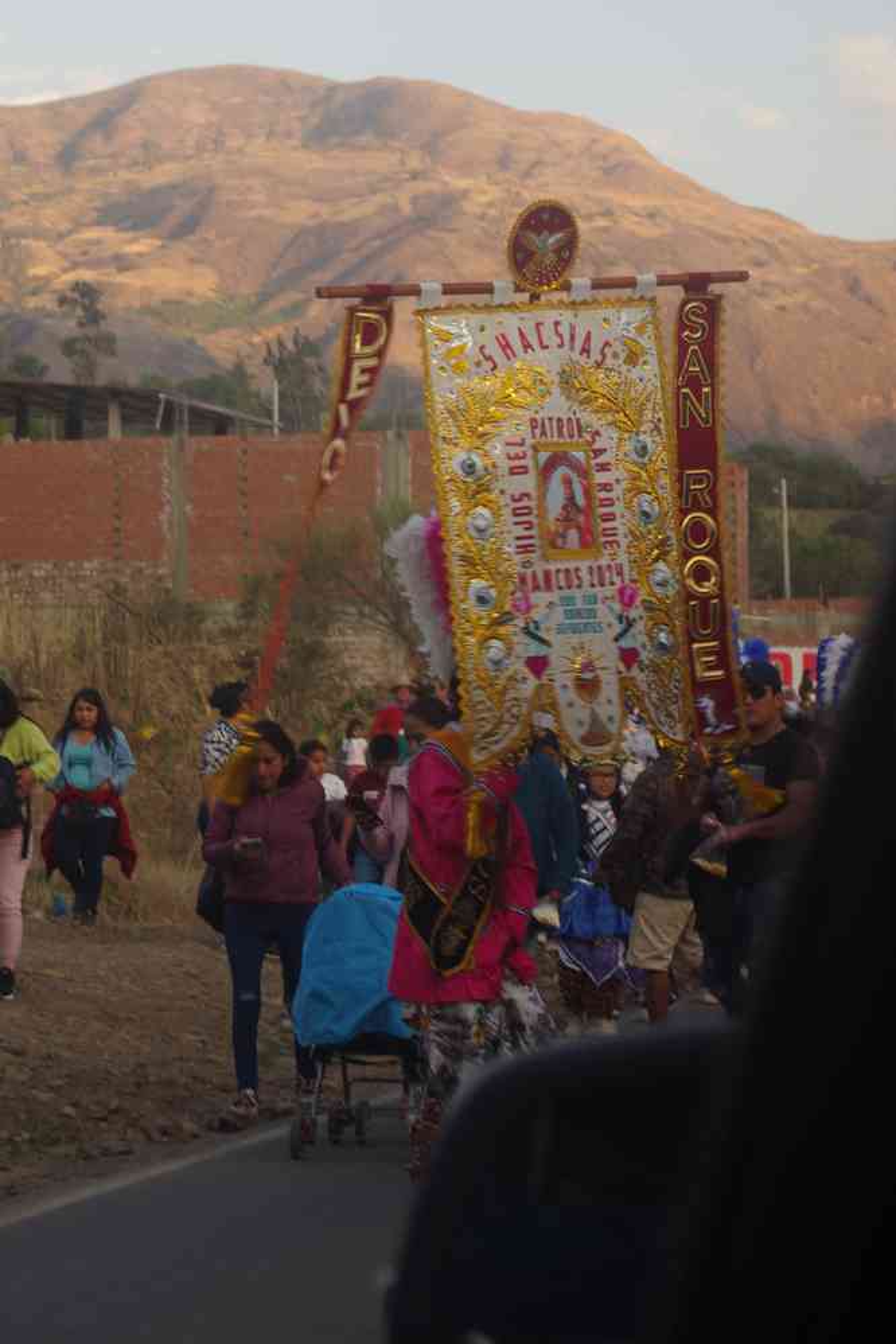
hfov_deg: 16.6
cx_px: 448
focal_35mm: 82
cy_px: 672
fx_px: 3080
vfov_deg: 24.6
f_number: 5.6
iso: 200
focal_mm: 55
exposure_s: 1/40
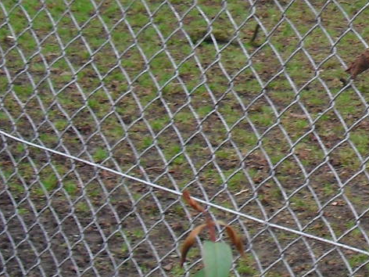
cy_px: -45
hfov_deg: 15.4
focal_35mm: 122
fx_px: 1300
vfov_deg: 11.9
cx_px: 478
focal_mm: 6.3
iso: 200
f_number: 3.1
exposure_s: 1/100
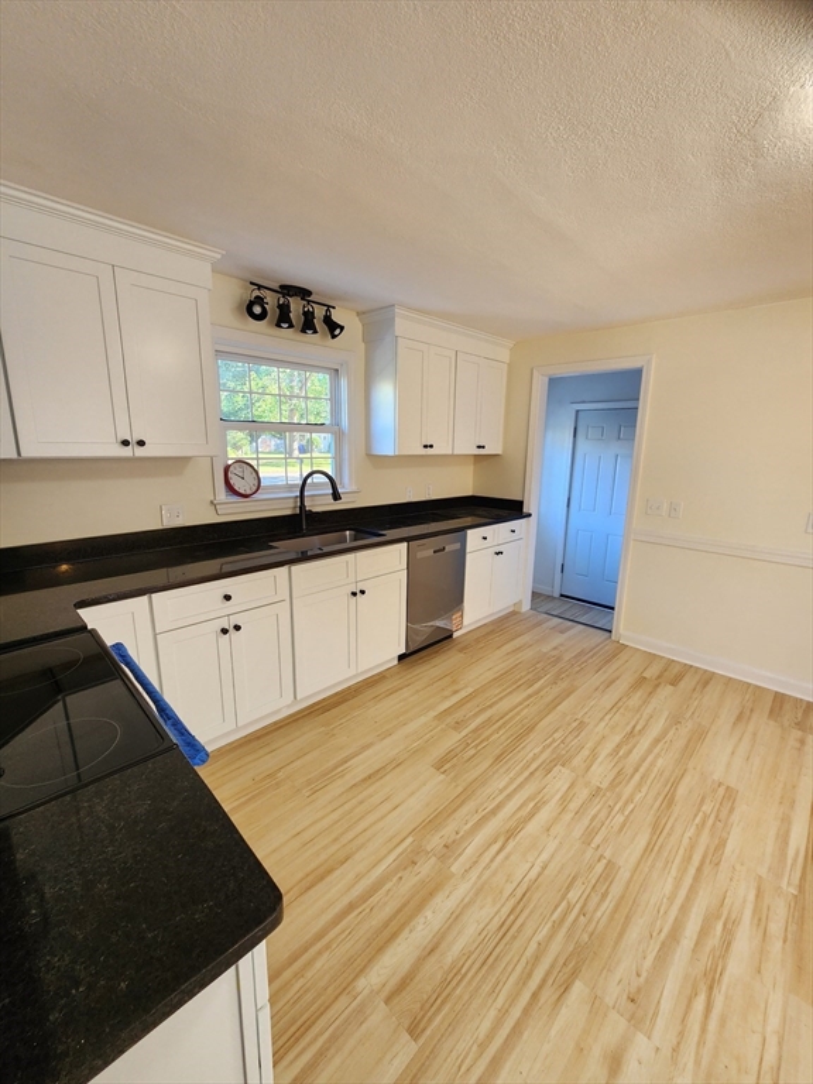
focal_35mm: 13
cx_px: 406
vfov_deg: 106.2
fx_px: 407
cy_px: 542
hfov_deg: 89.9
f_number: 2.2
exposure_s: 1/60
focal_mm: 2.2
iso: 160
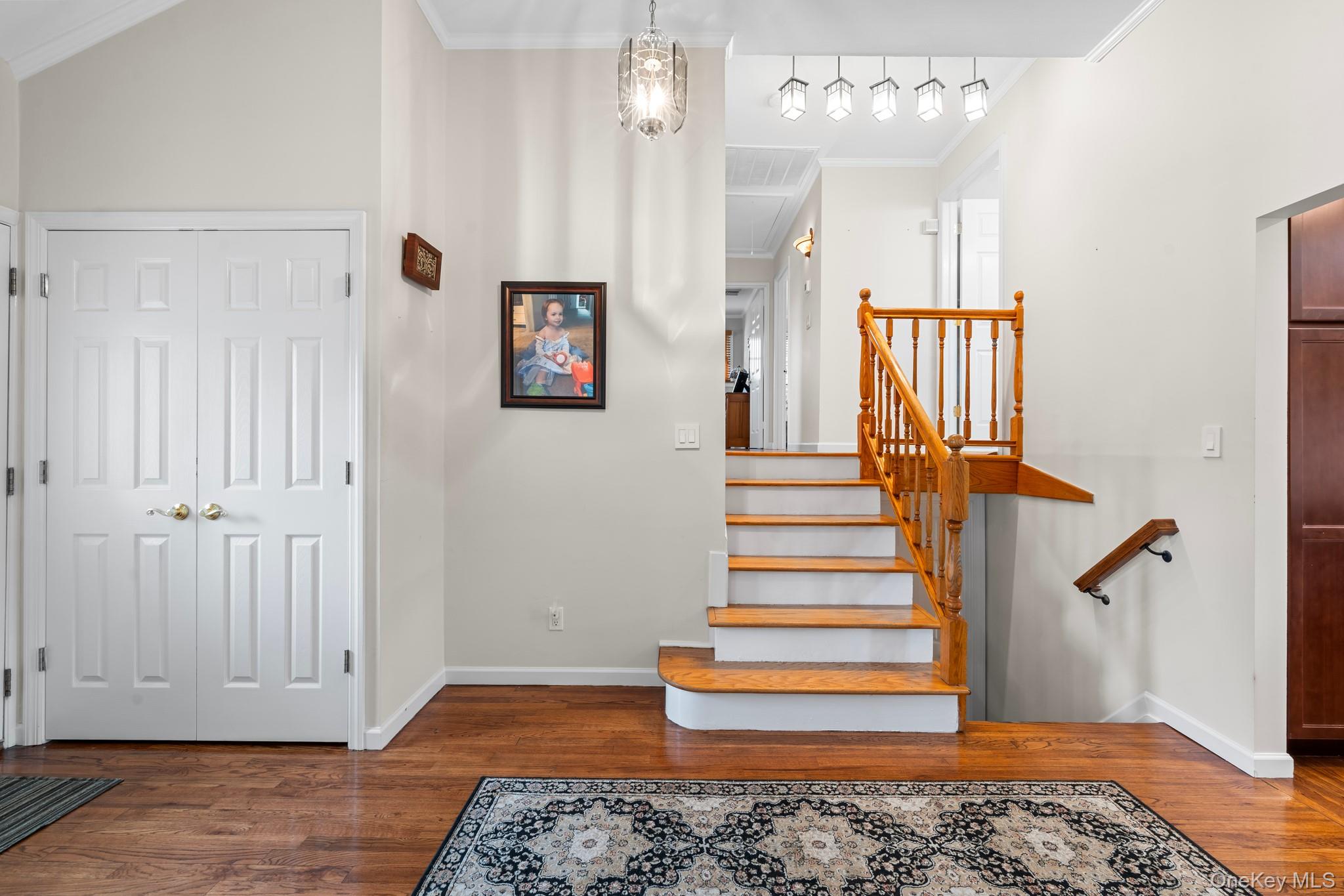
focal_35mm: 14
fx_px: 523
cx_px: 672
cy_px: 448
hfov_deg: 104.3
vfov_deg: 81.2
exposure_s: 1.3
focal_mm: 14
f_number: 10
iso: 250
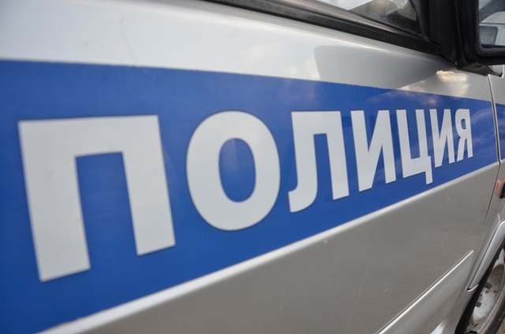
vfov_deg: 47.7
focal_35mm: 27
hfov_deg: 67.5
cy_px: 167
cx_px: 252
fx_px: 378
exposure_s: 1/200
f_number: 7.1
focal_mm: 18
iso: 200
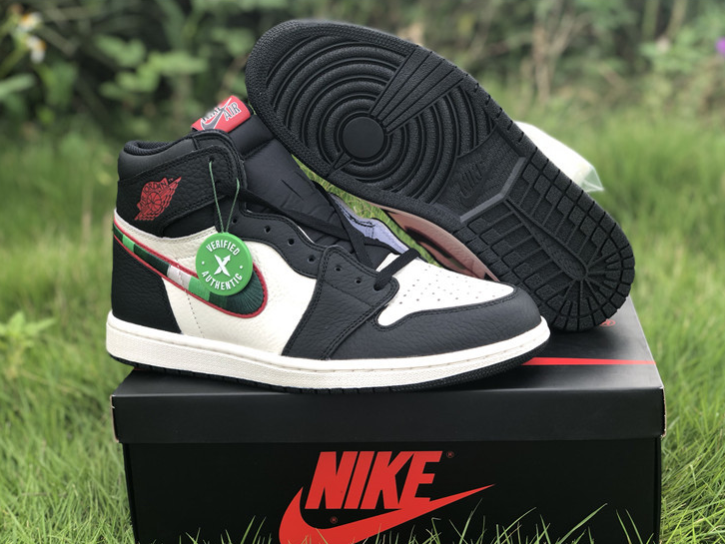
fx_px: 1110
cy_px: 272
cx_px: 359
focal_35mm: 53
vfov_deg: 27.5
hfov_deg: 36.2
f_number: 2.4
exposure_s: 1/100
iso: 16
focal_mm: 6
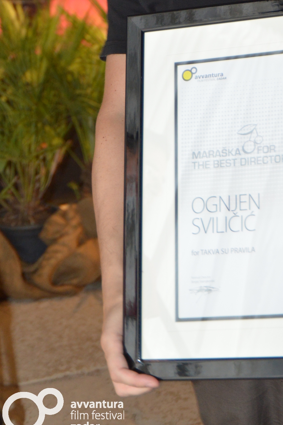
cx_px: 275
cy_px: 23
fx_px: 1343
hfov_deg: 11.9
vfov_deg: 17.6
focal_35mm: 114
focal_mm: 58
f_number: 5
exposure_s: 1/50
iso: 2000
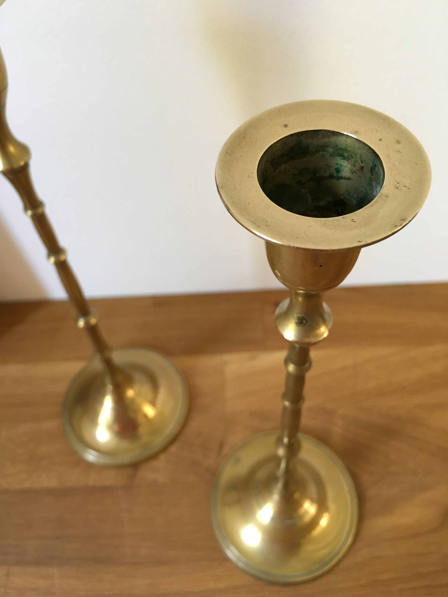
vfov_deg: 61.7
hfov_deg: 48.2
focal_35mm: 29
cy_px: 298
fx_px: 500
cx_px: 224
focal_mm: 4.15
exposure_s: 1/33
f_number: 2.2
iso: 160
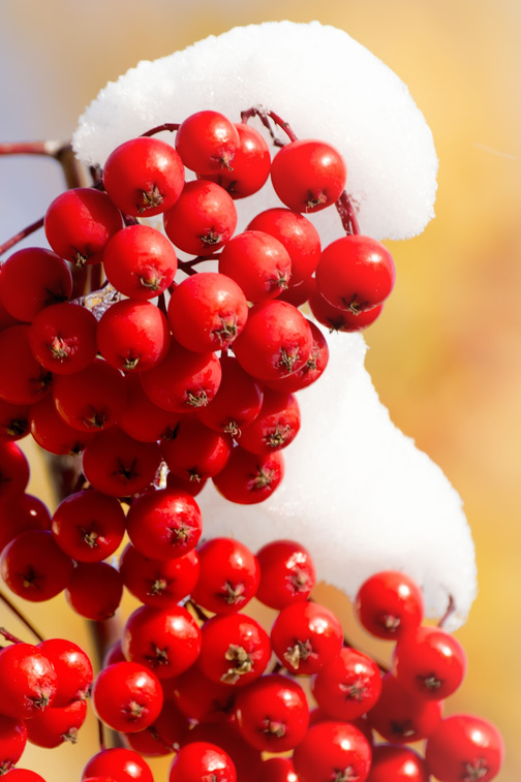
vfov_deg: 4.5
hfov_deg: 3.0
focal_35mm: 458
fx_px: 9949
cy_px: 521
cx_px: 110
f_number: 8
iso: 125
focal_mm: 165
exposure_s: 1/180
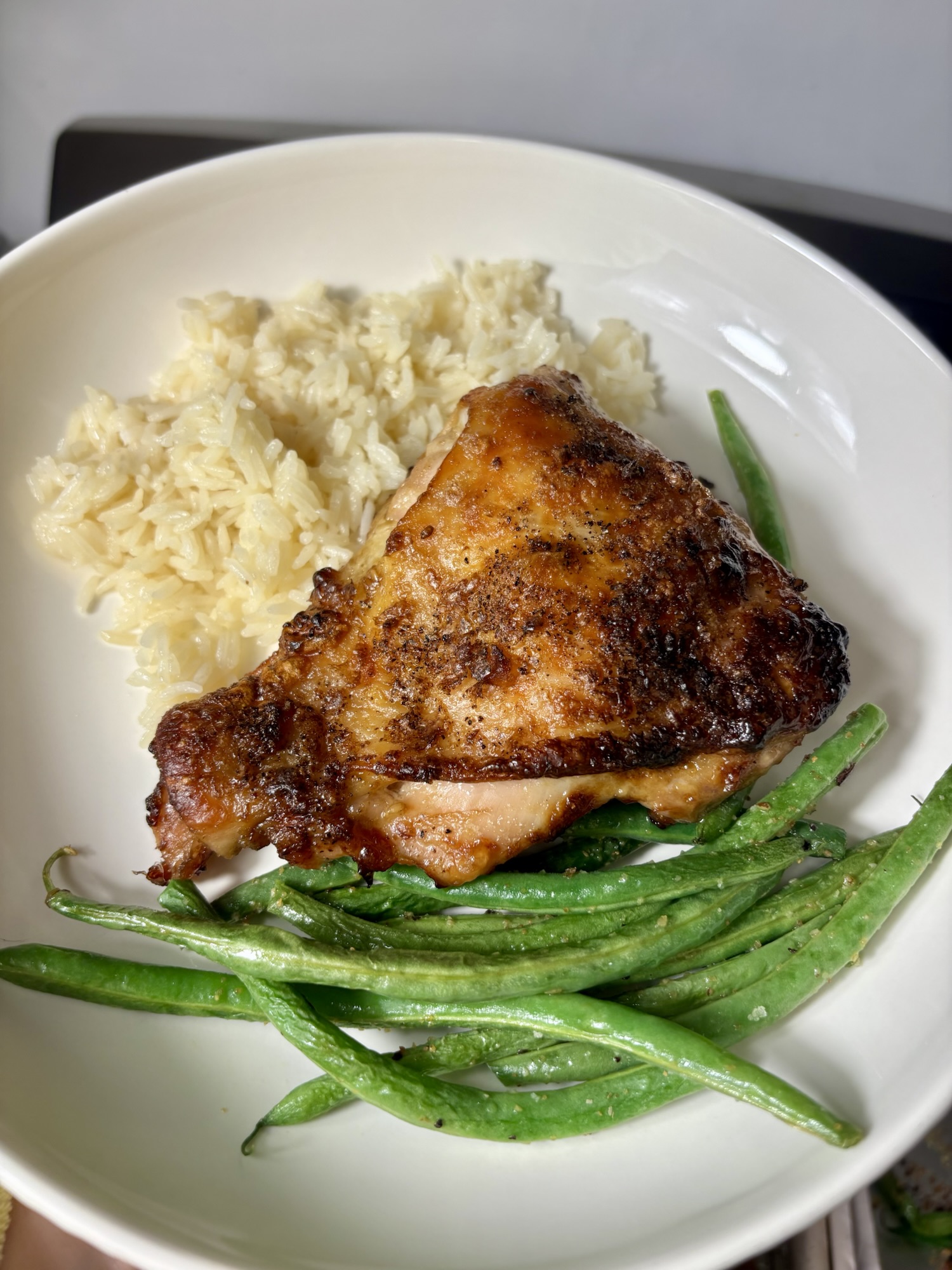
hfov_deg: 53.1
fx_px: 953
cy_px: 635
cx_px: 476
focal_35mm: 26
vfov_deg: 67.3
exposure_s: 1/120
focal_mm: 5.96
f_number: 1.6
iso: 32
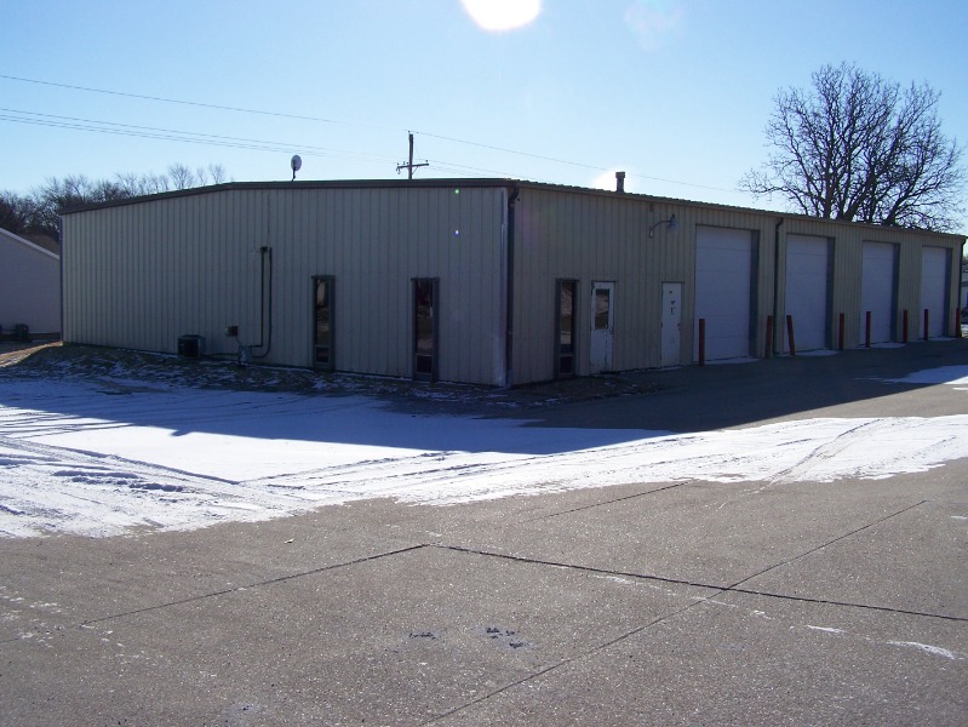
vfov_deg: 37.7
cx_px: 484
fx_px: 1063
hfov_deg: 49.0
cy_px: 364
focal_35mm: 38
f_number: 5.6
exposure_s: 1/1000
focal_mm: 6.3
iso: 80
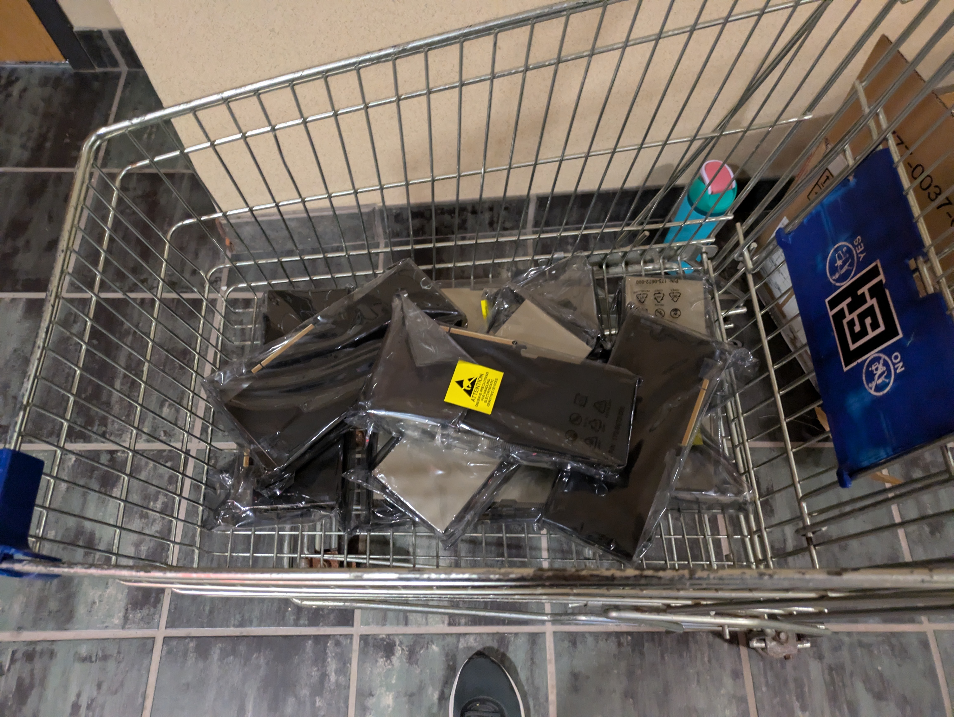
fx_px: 689
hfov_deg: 69.4
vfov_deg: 54.9
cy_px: 358
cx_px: 477
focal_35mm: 25
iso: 1118
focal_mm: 5.43
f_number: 1.89
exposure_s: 1/15
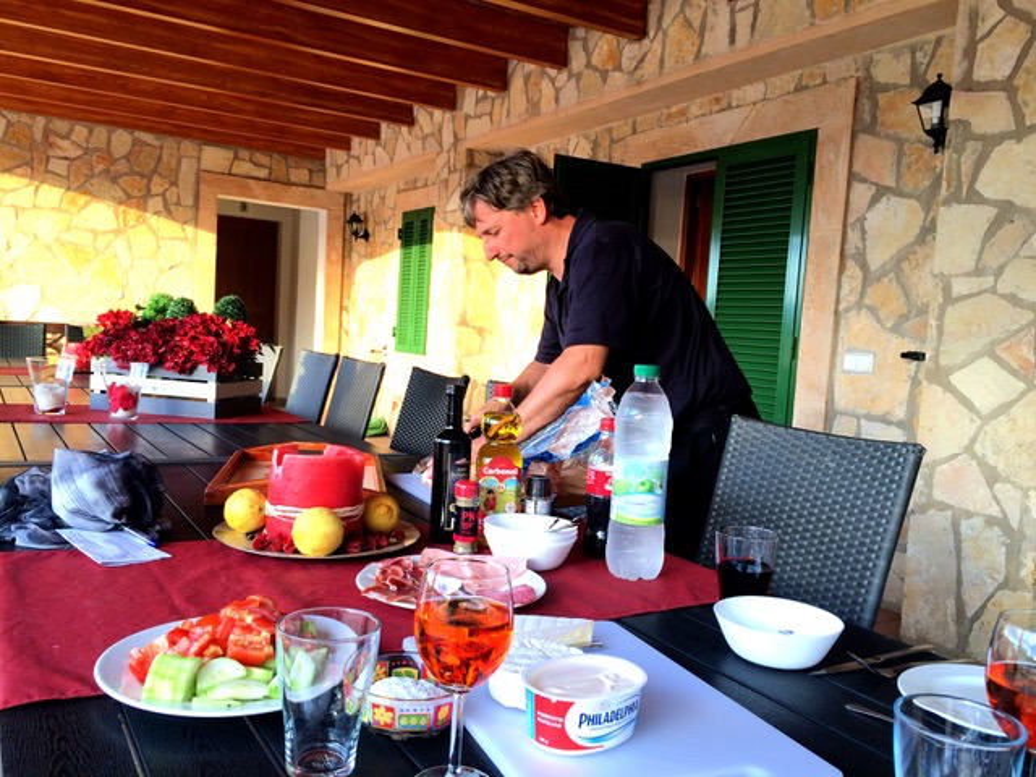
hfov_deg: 61.7
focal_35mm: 29
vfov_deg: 48.2
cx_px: 518
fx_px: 868
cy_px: 388
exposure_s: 1/50
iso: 50
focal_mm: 4.15
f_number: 2.2
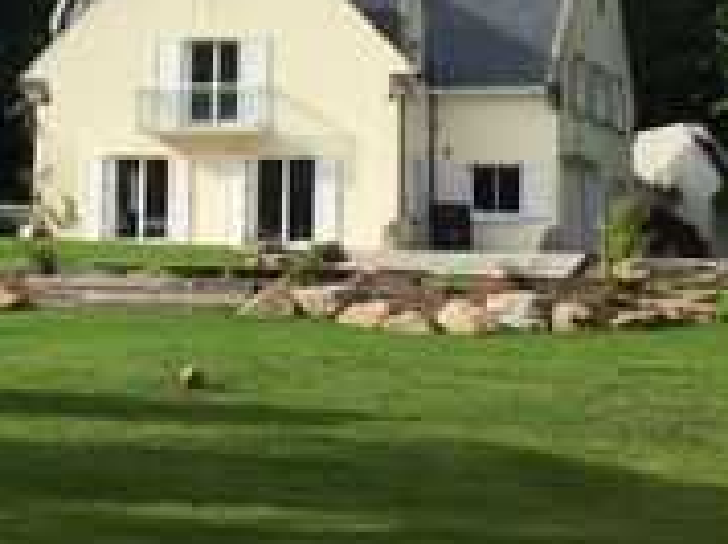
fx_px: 2058
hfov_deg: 19.8
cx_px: 110
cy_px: 98
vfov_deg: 15.0
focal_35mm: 98
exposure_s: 1/1451
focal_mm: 4.15
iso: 25
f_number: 2.2
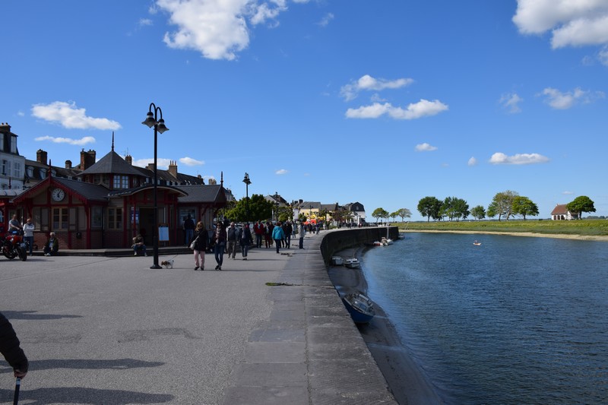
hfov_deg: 67.4
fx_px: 456
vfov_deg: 47.9
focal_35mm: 27
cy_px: 202
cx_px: 304
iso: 200
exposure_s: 1/400
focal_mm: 18
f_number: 10
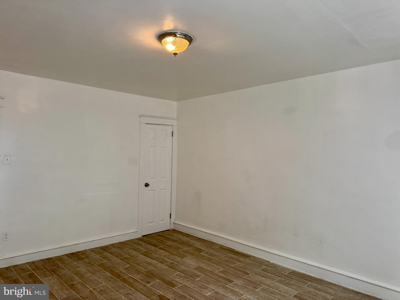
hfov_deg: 71.6
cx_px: 200
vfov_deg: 56.8
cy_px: 150
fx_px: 277
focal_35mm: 24
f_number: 1.78
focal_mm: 6.76
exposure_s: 1/120
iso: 200
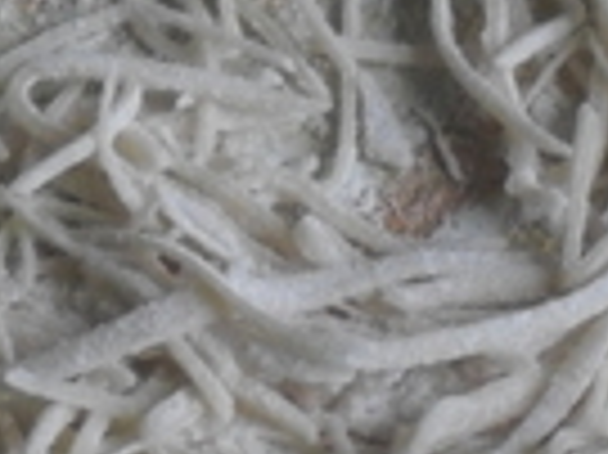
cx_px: 374
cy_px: 153
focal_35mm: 380
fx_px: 6668
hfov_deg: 5.2
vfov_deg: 3.9
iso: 800
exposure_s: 1/90
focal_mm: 18.9
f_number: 5.2
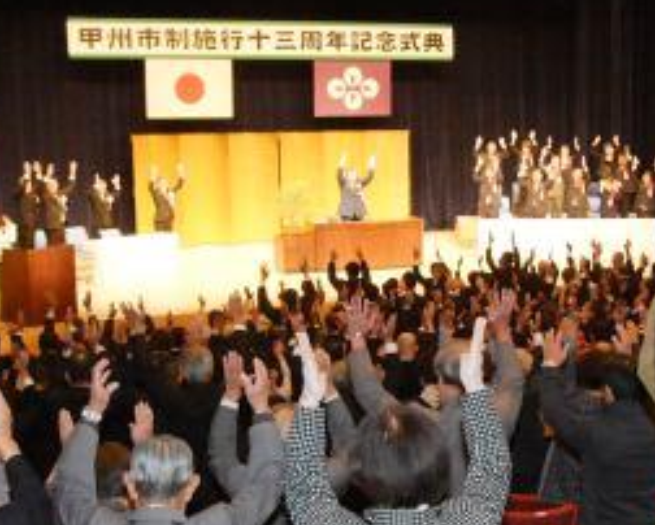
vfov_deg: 23.5
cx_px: 460
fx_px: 1261
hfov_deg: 28.8
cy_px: 316
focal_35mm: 65
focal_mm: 26
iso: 10000
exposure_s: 1/250
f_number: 6.3
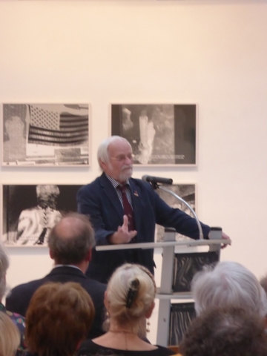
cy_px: 178
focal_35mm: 168
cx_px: 134
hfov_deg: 8.8
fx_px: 1728
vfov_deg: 11.8
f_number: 5.4
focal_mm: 27.1
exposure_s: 1/30
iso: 800
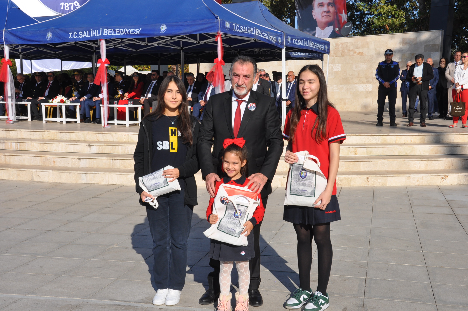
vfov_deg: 28.0
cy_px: 156
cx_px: 234
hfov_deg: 41.2
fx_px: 623
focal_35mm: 48
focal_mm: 32
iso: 200
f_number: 14
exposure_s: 1/200
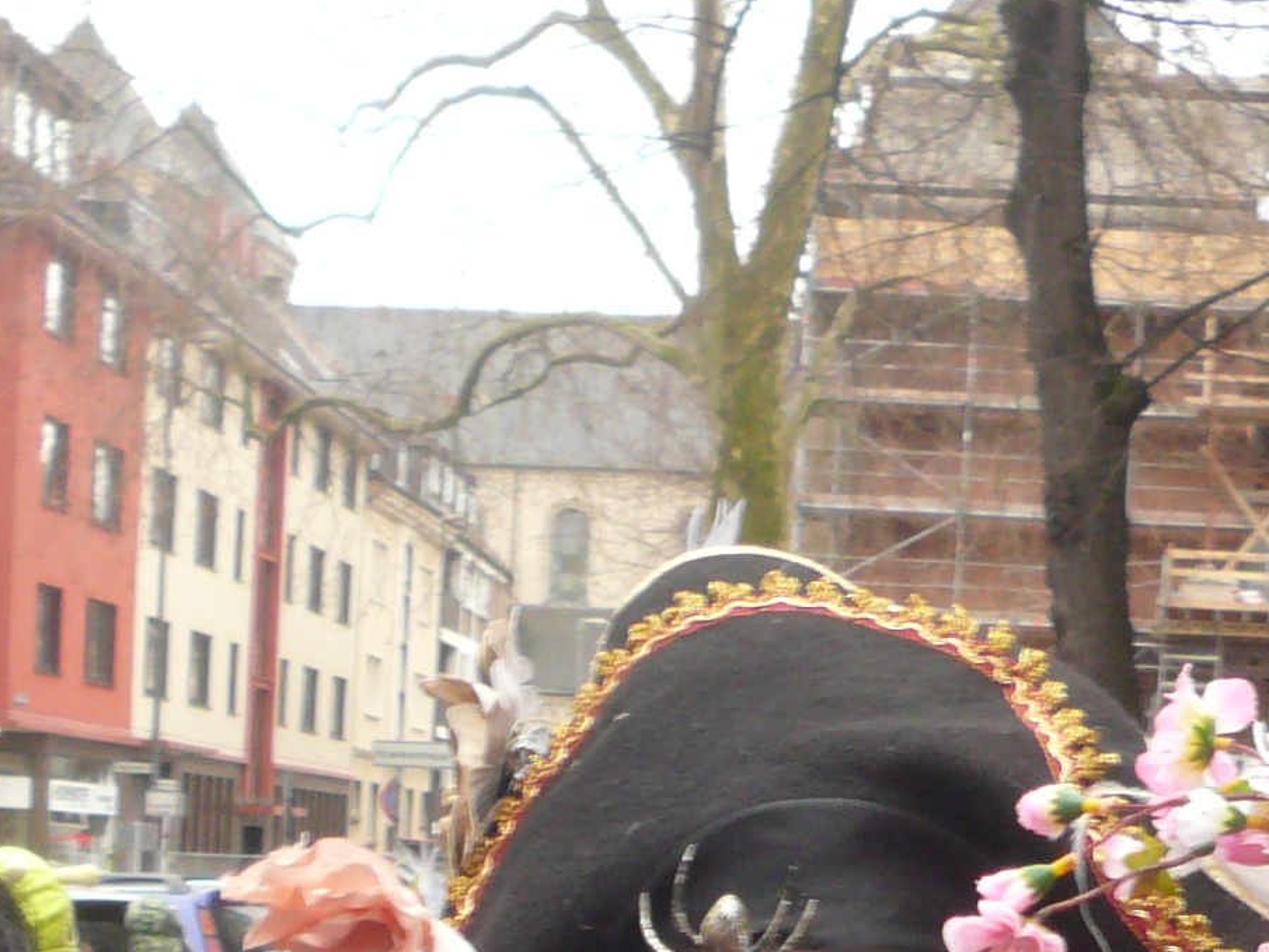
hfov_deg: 20.6
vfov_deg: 14.7
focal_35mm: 95
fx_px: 3483
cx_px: 663
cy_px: 1314
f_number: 2.8
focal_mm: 4.6
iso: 100
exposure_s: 1/100
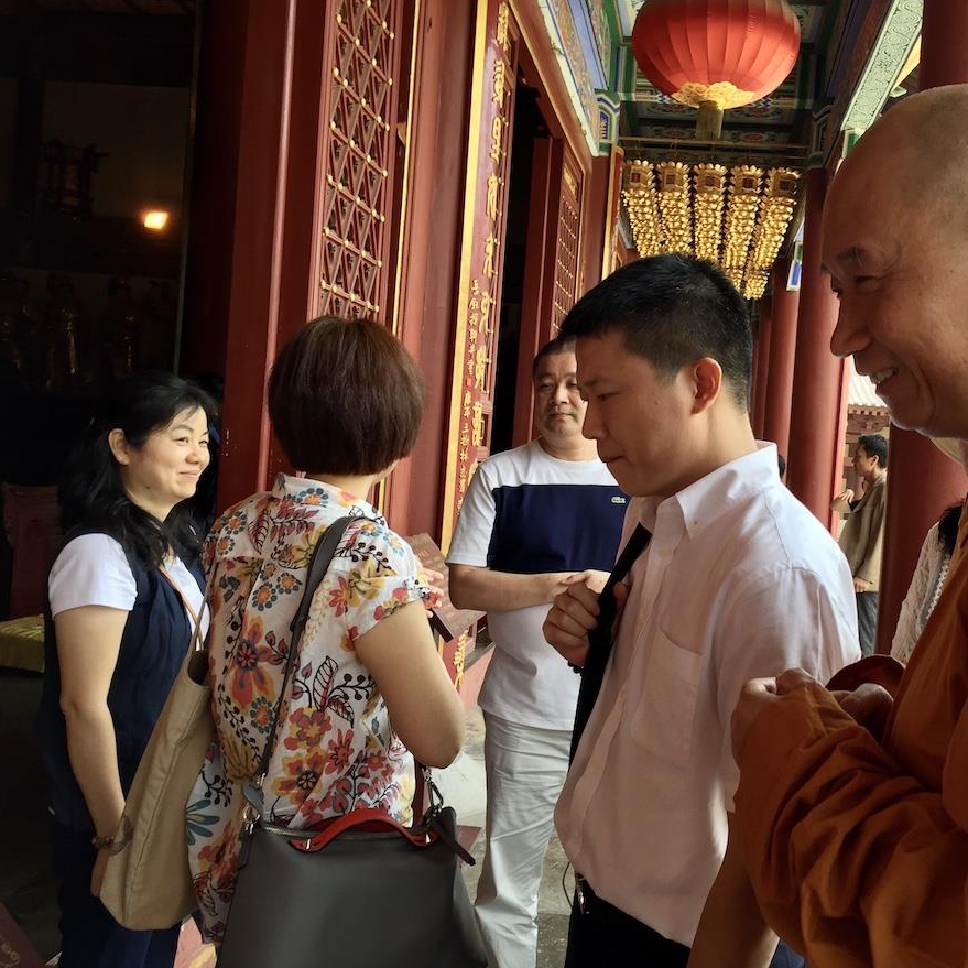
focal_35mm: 35
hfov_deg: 46.8
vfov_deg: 47.2
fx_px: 1107
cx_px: 610
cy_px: 476
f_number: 2.2
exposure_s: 1/234
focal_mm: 4.15
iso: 32
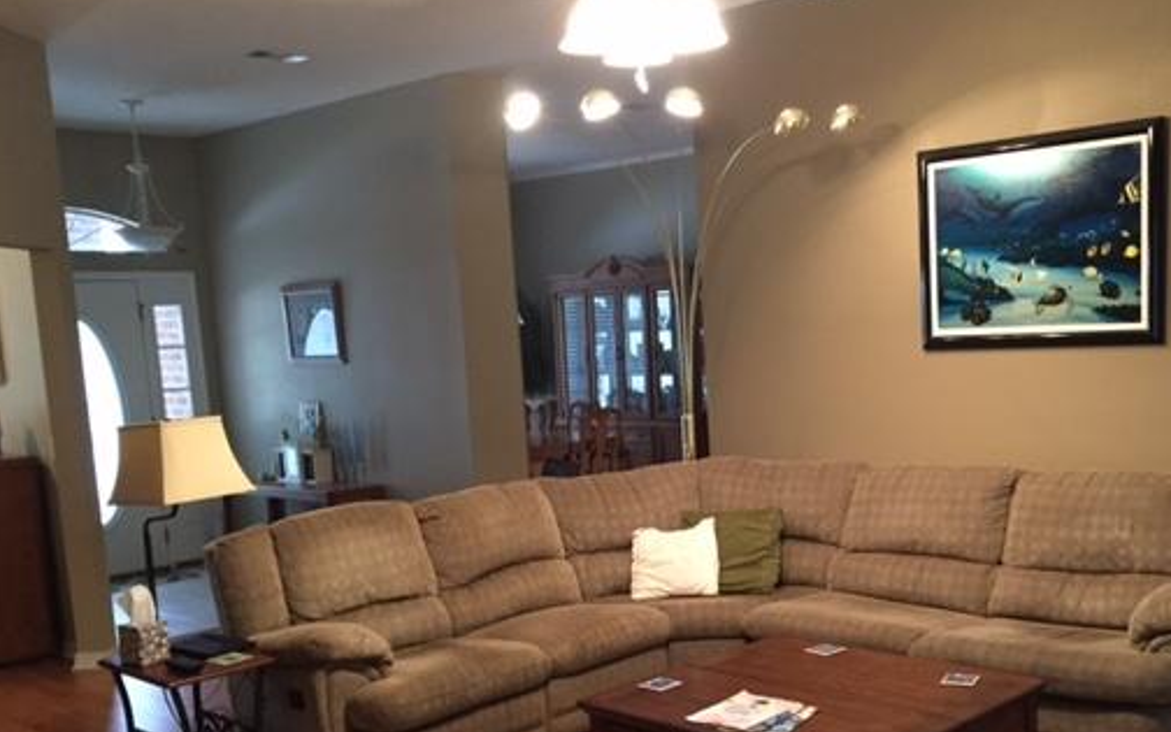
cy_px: 509
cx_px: 725
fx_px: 1245
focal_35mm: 39
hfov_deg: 49.9
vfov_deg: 32.4
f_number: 2.2
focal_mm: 4.15
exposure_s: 1/15
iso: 250
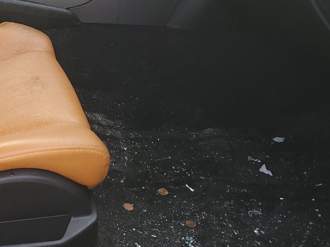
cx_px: 13
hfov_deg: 31.6
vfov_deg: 24.7
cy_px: 11
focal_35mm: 57
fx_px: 543
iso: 50
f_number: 1.5
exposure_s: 1/244
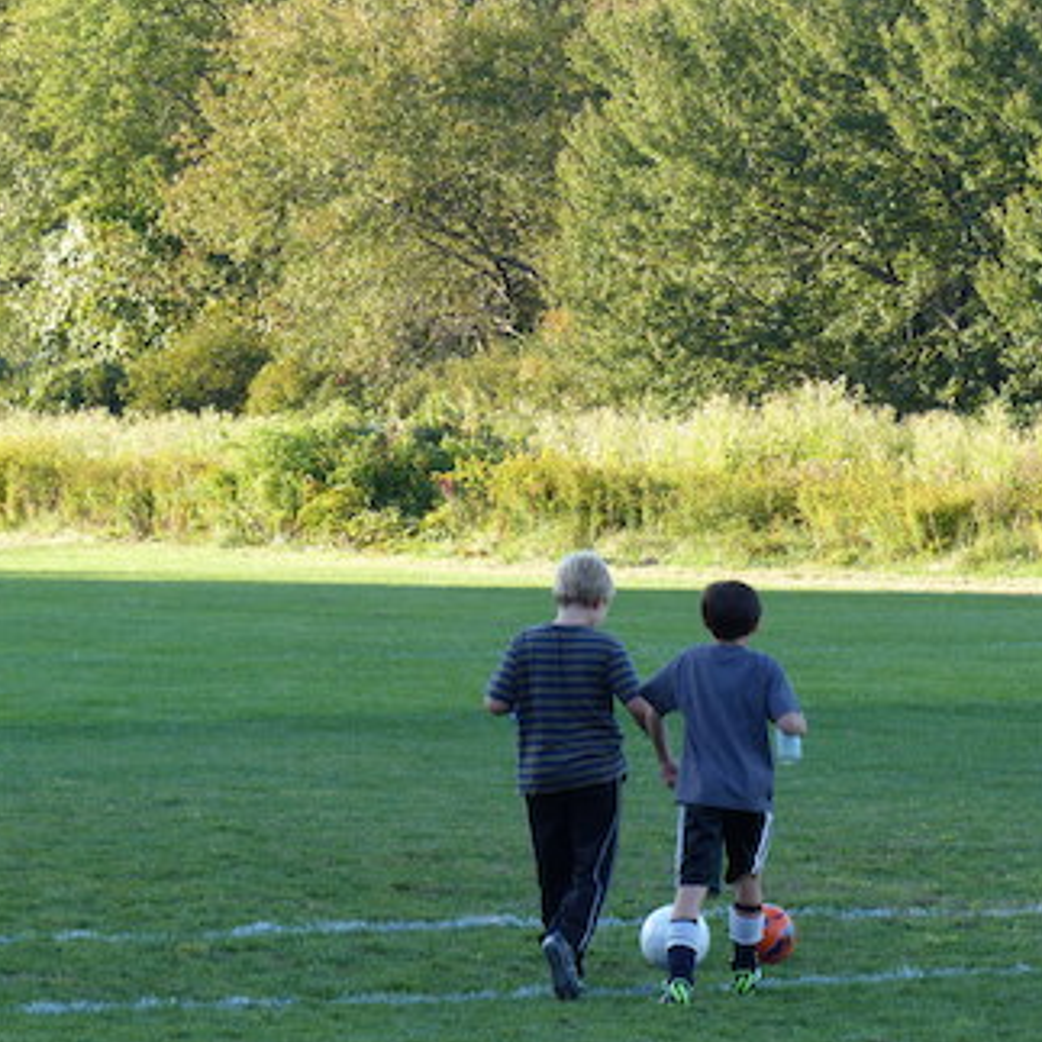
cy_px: 590
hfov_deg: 6.7
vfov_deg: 6.7
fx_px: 8855
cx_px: 679
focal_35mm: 260
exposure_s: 1/125
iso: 100
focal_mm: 32
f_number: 3.5
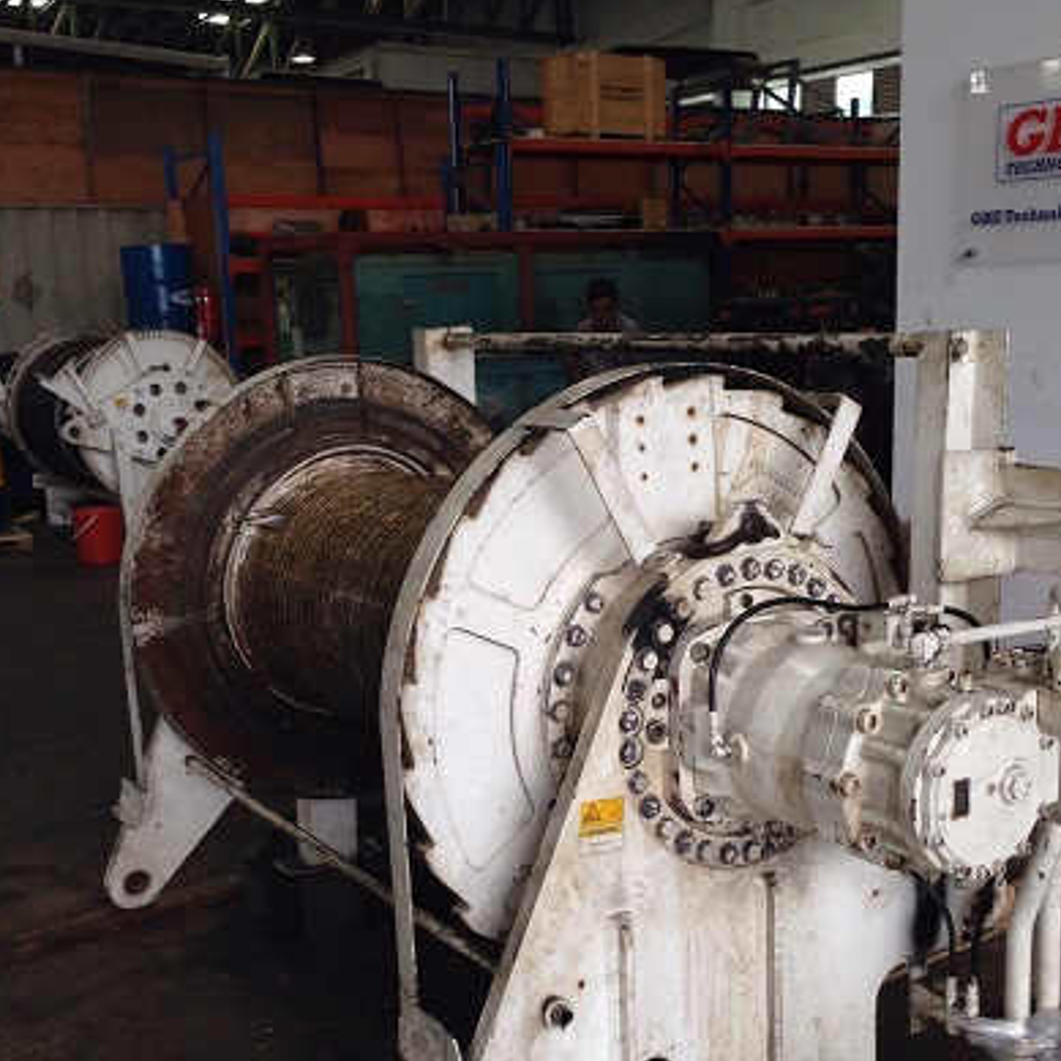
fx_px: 1560
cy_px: 614
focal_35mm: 45
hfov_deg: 37.5
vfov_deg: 37.5
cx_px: 559
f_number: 2.4
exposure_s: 1/120
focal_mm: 4.12
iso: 50
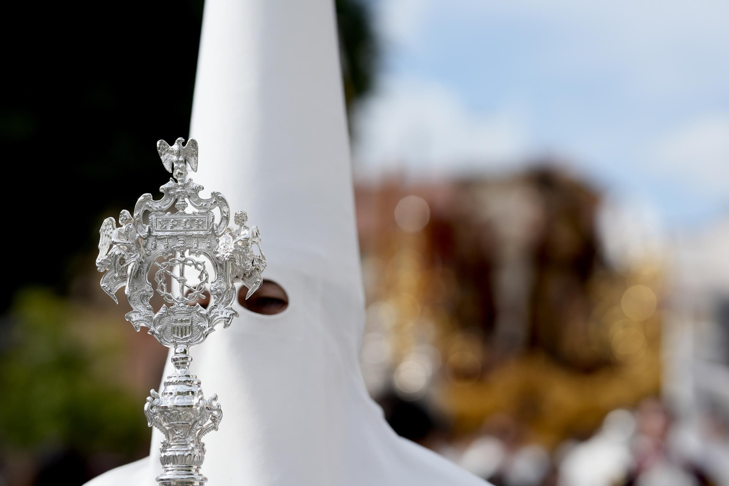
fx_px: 2126
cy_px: 243
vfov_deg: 13.0
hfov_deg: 19.5
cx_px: 364
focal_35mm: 105
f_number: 2.8
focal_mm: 105
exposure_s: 1/2000
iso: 100
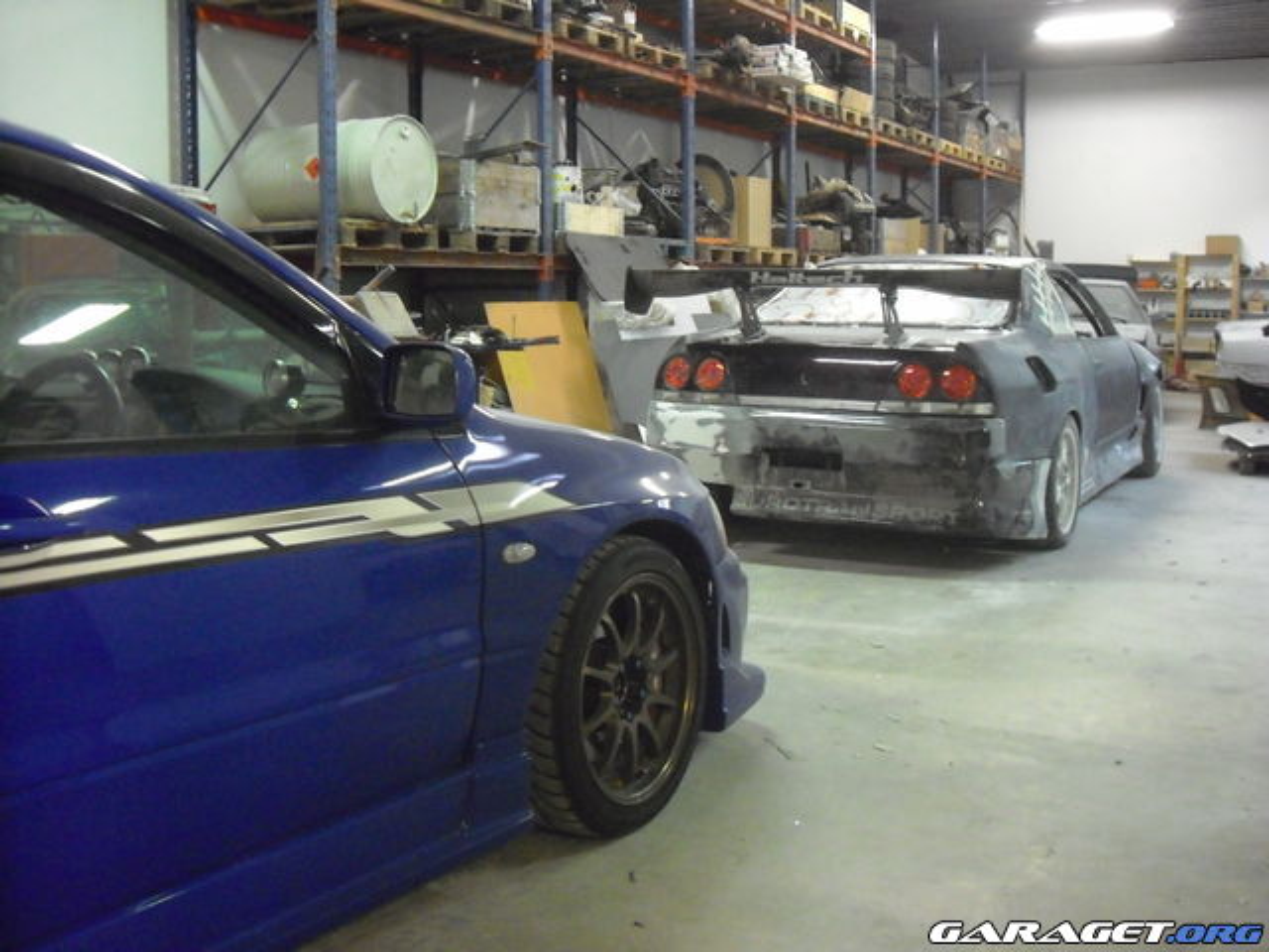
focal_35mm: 37
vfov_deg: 38.7
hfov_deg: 50.1
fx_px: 1356
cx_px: 634
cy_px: 476
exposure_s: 1/25
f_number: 2.7
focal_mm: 6.2
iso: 800
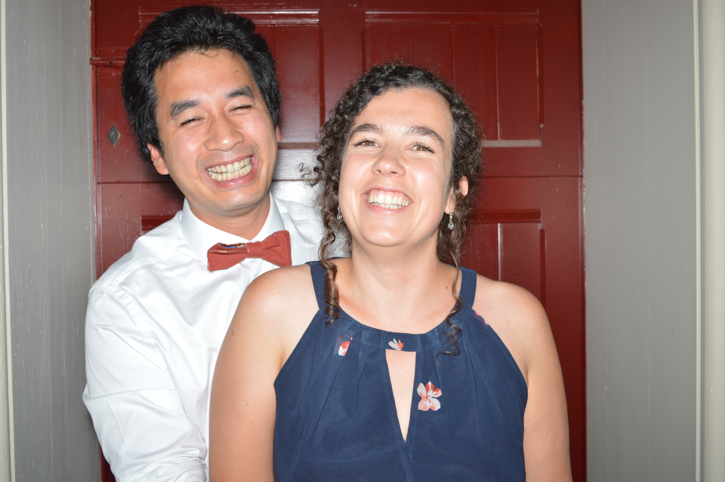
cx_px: 362
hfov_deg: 49.6
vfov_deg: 34.1
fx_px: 785
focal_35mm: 39
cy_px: 241
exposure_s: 1/100
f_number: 5.6
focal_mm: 26
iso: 400
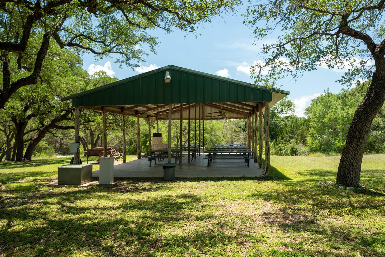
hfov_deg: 59.1
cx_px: 194
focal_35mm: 32
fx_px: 339
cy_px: 128
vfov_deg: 41.4
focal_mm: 30.7
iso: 200
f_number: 5.6
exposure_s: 1/125
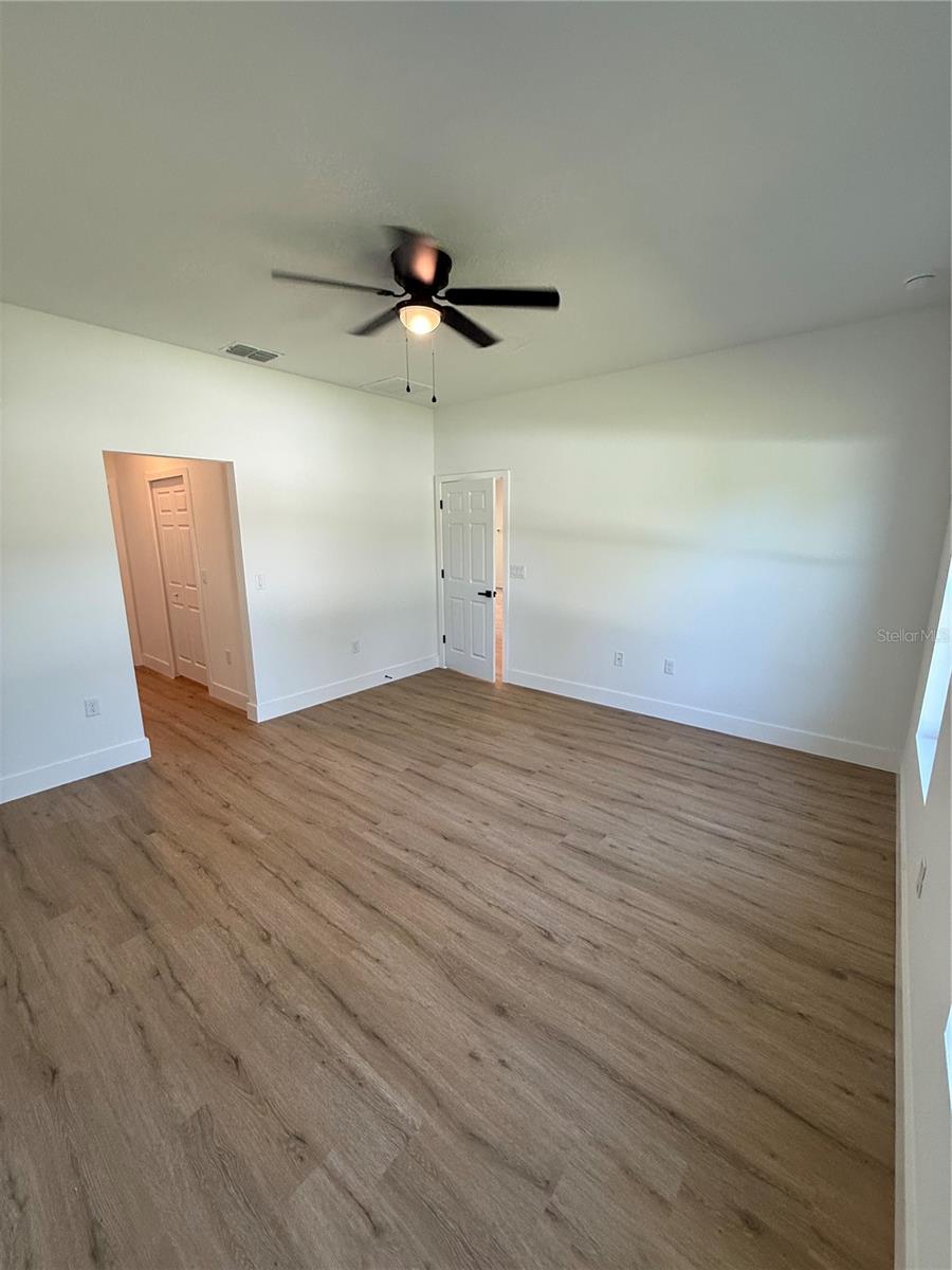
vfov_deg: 102.1
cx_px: 476
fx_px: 513
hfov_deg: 85.7
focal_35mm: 14
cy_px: 635
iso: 160
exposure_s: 1/120
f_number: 2.2
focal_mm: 2.22
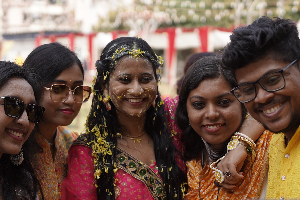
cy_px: 140
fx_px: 592
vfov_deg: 19.1
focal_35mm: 71
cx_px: 148
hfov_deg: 28.5
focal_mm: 35
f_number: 2
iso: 200
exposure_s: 1/2500
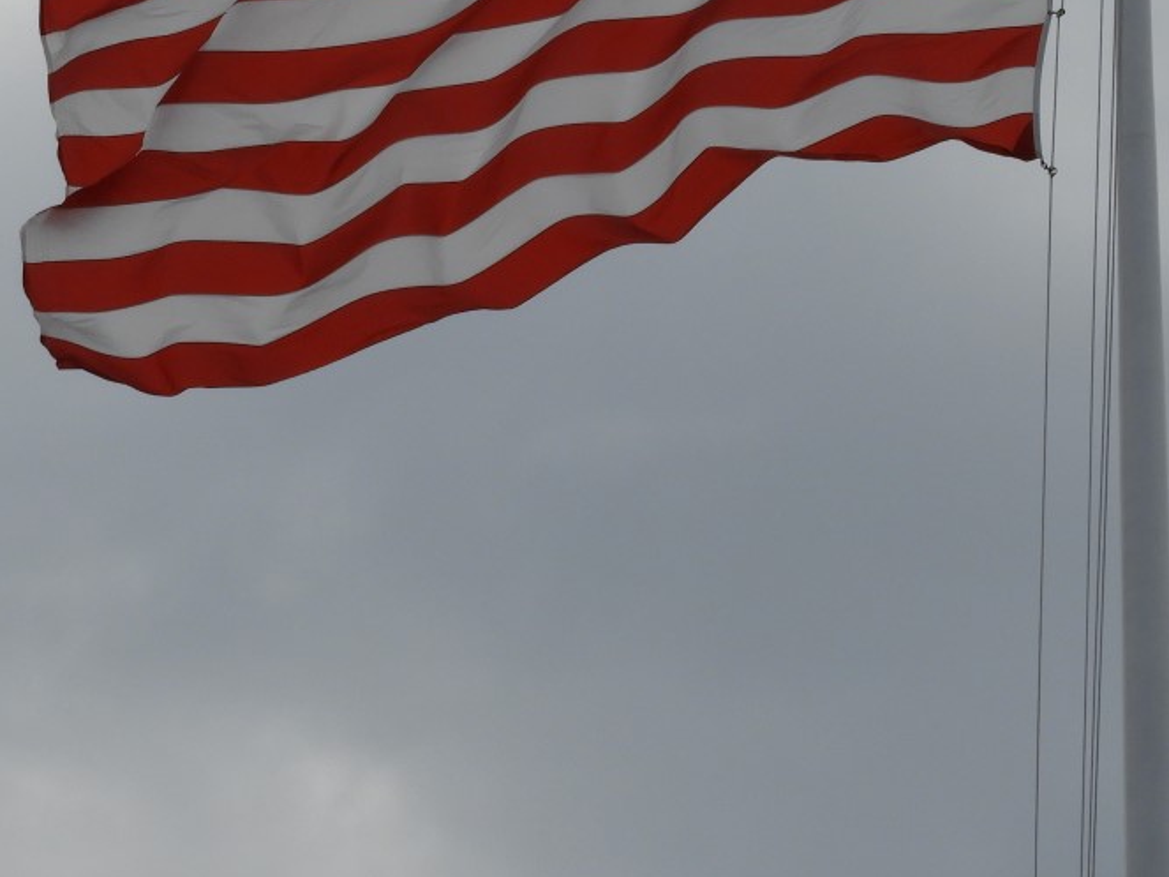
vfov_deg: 6.5
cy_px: 115
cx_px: 548
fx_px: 7698
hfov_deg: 8.7
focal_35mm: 228
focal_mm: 18.8
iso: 100
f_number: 4.8
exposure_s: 1/1600
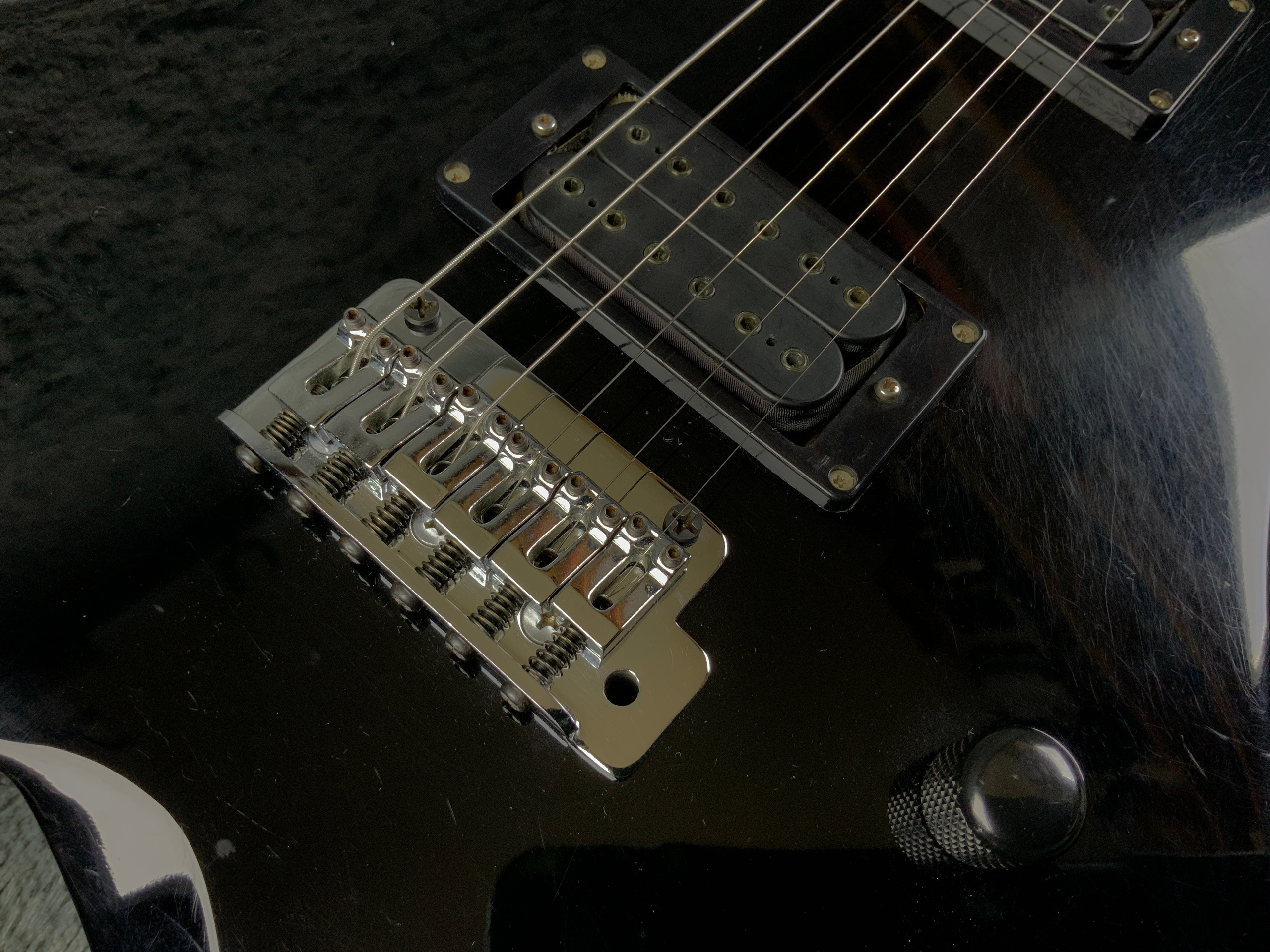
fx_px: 1064
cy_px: 476
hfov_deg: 61.7
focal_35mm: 29
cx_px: 635
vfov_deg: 48.2
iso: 64
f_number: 1.8
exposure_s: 1/60
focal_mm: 3
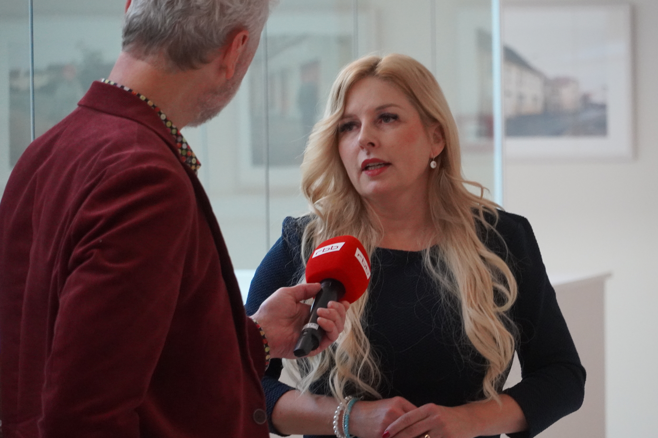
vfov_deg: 5.6
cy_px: 215
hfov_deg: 8.5
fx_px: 4452
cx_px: 388
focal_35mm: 244
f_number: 5.6
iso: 4000
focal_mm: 135
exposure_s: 1/250
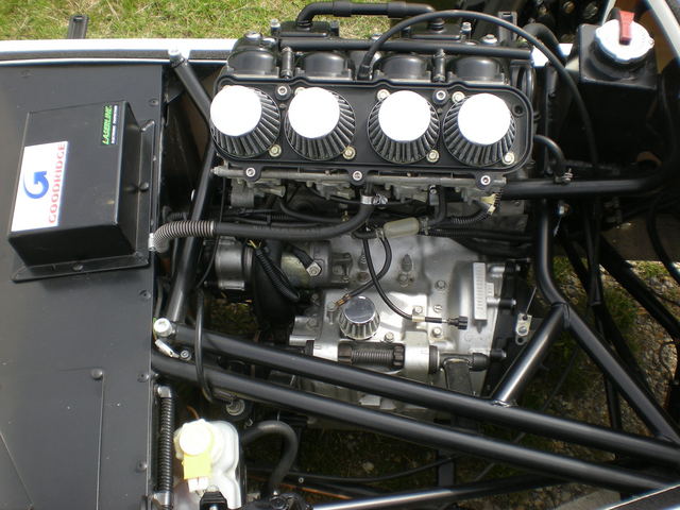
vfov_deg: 37.7
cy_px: 255
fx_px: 746
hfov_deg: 49.0
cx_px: 340
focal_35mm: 38
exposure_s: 1/142
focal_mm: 6.3
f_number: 4.6
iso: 50
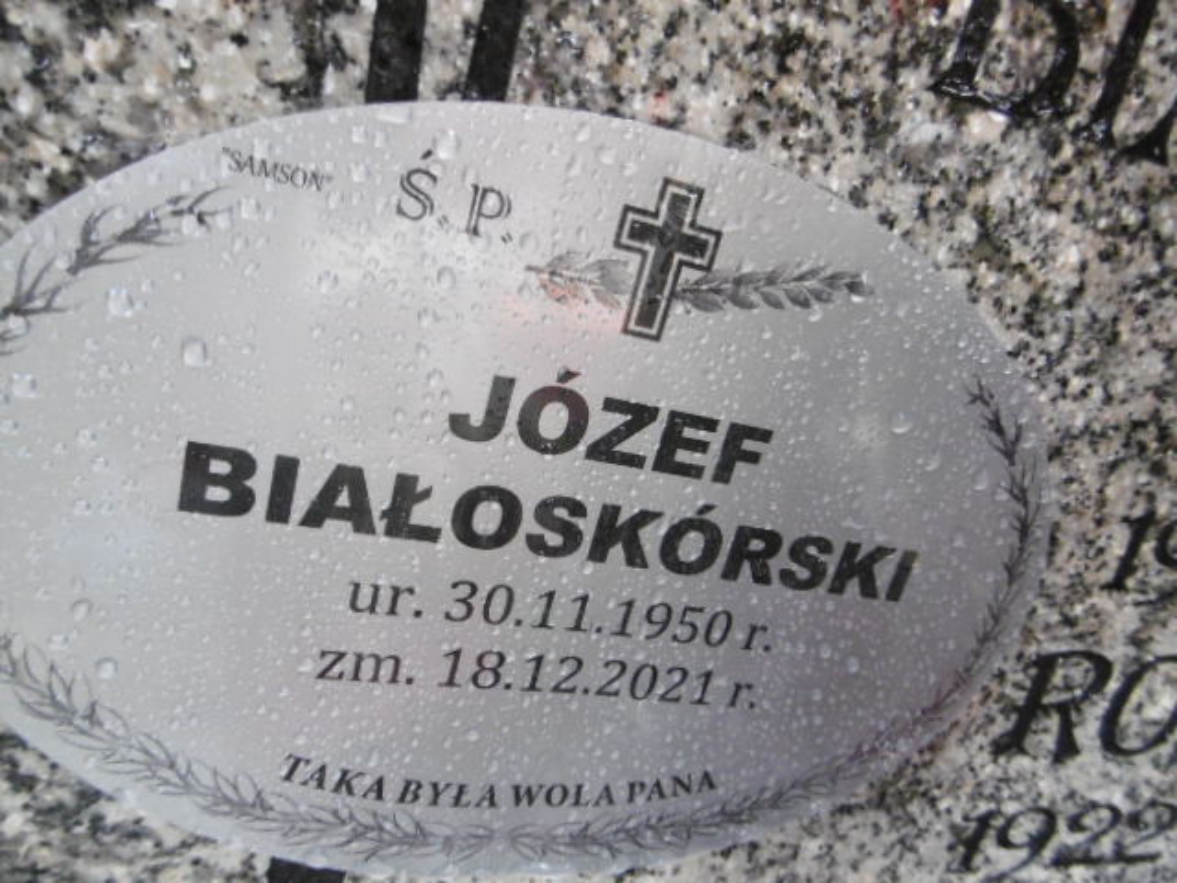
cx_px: 588
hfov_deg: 71.6
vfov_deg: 56.8
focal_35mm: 24
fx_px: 816
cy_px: 442
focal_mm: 4.3
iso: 400
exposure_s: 1/30
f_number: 3.1
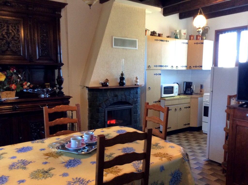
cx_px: 124
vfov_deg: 44.1
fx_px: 229
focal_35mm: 32
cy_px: 92
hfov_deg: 56.9
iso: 160
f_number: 2.4
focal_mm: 3.3
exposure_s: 1/25
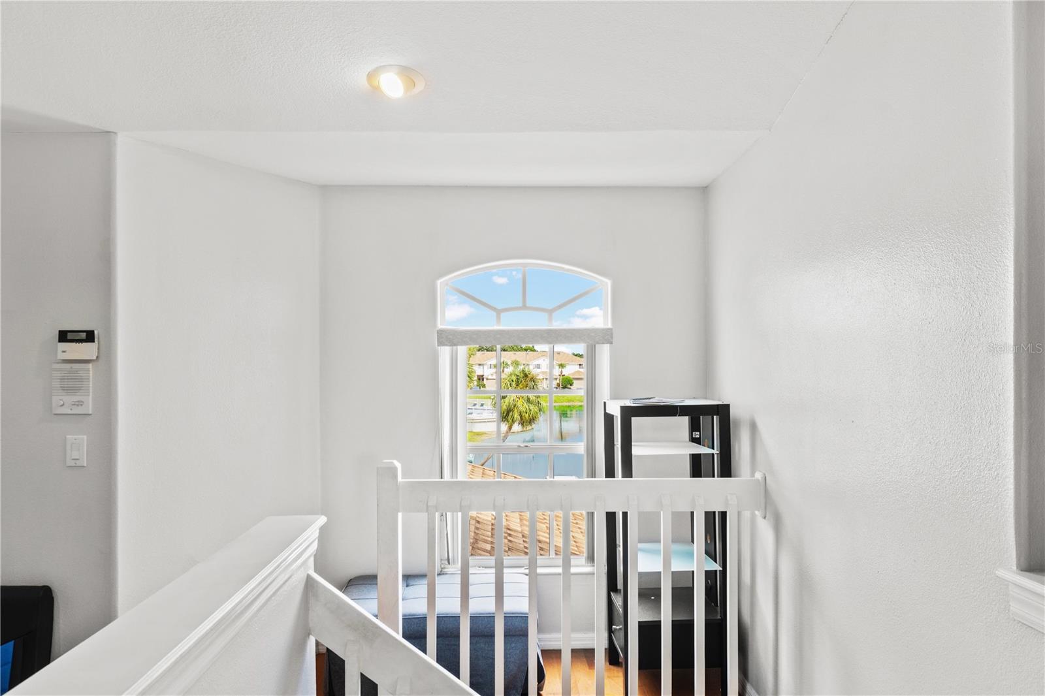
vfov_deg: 47.9
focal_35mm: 27
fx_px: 784
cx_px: 522
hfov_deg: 67.4
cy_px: 348
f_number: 8
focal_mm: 18
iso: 250
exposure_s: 1/15
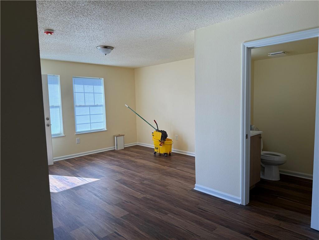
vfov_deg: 56.8
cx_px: 160
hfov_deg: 71.6
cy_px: 120
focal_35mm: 24
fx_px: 221
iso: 80
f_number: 1.78
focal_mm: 6.76
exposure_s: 1/559
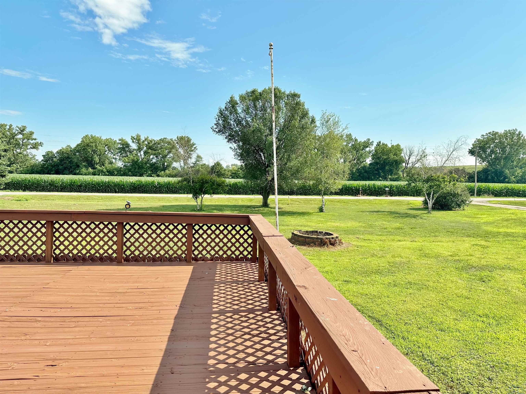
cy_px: 197
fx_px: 365
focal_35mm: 24
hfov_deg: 71.6
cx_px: 263
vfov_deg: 56.8
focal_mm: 6.86
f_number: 1.78
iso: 80
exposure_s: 1/4184
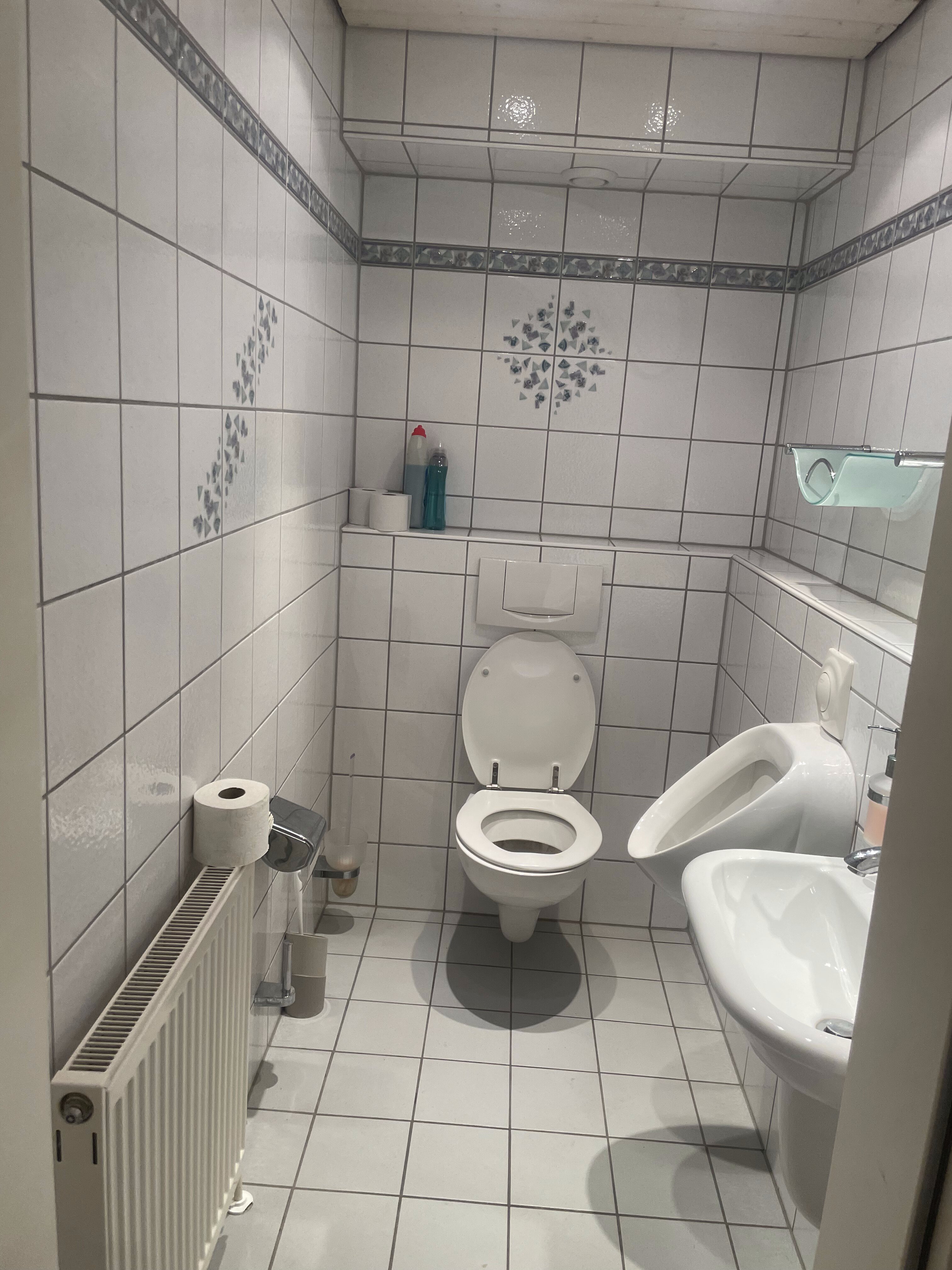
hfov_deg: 53.1
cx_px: 476
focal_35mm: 26
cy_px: 635
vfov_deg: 67.3
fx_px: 953
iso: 125
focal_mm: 4.2
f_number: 1.6
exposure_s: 1/100
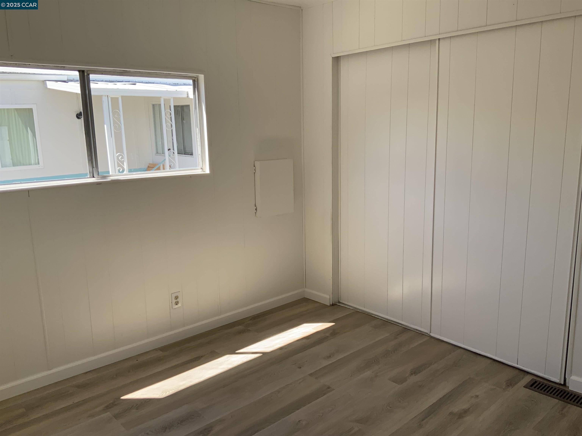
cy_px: 218
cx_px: 291
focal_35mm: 29
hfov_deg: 61.7
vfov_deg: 48.2
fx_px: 488
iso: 16
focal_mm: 3
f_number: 1.8
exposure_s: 1/327
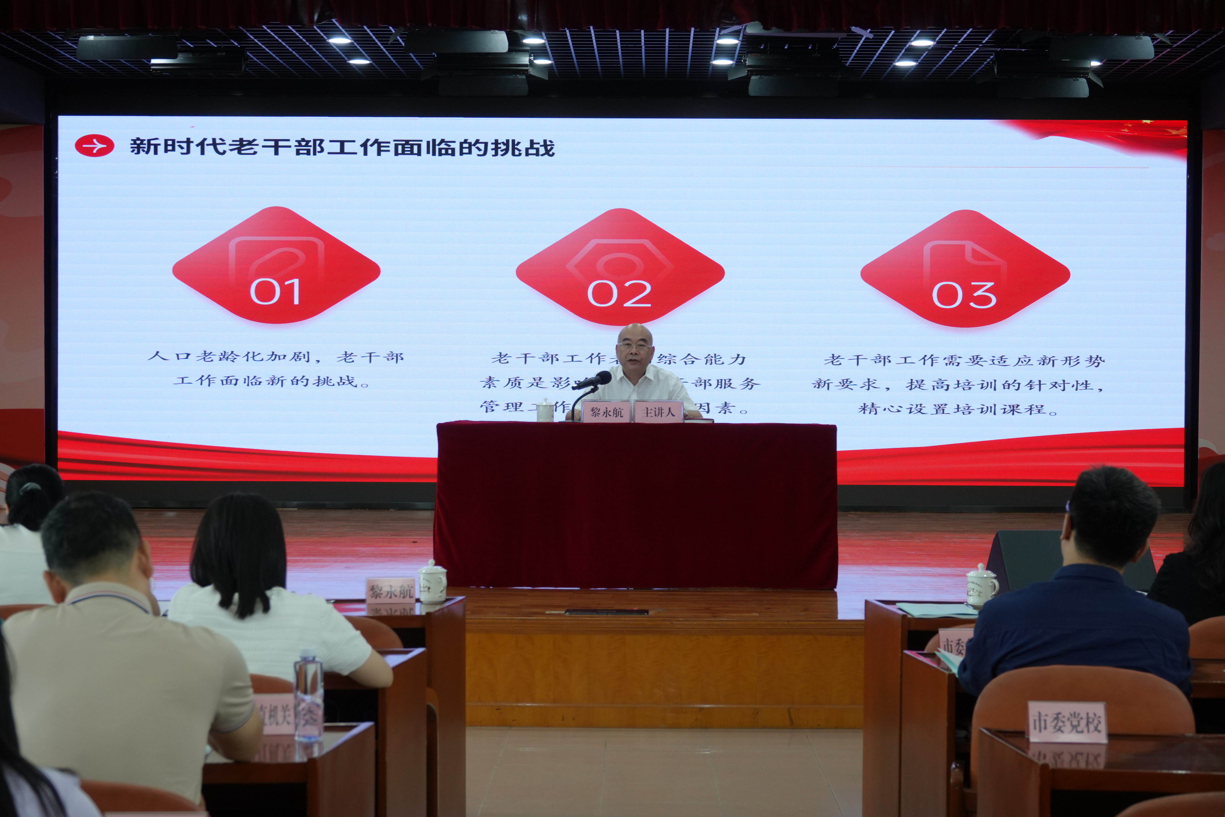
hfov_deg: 28.1
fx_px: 2450
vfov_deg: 18.9
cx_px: 612
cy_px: 408
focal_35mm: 72
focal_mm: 26.42
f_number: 3.5
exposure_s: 1/80
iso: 400
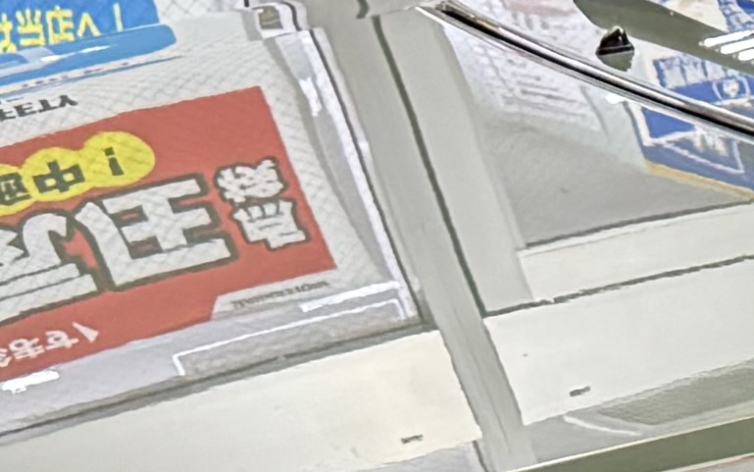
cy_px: 922
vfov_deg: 6.7
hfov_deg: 10.2
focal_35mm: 189
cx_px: 1498
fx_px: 3885
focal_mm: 6.76
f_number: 1.78
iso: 800
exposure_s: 1/40
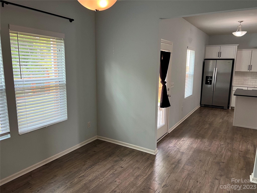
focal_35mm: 26
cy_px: 96
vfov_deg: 53.1
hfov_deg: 67.3
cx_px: 128
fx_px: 193
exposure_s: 1/60
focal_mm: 5.7
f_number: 1.5
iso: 125
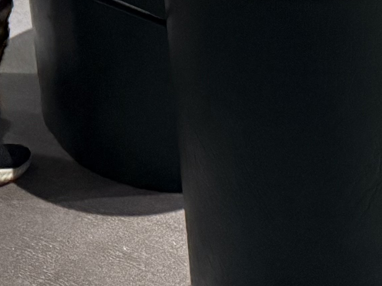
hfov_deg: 15.5
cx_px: 513
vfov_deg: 11.4
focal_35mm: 120
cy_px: -237
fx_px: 1325
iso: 500
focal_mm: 6.76
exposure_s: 1/60
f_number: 1.78
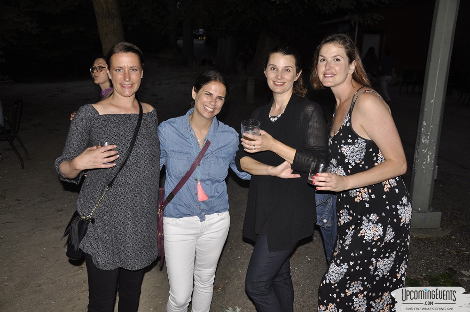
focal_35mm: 33
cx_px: 235
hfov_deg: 57.3
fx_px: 430
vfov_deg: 39.9
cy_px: 156
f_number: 3.8
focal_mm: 22
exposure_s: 1/60
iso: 400
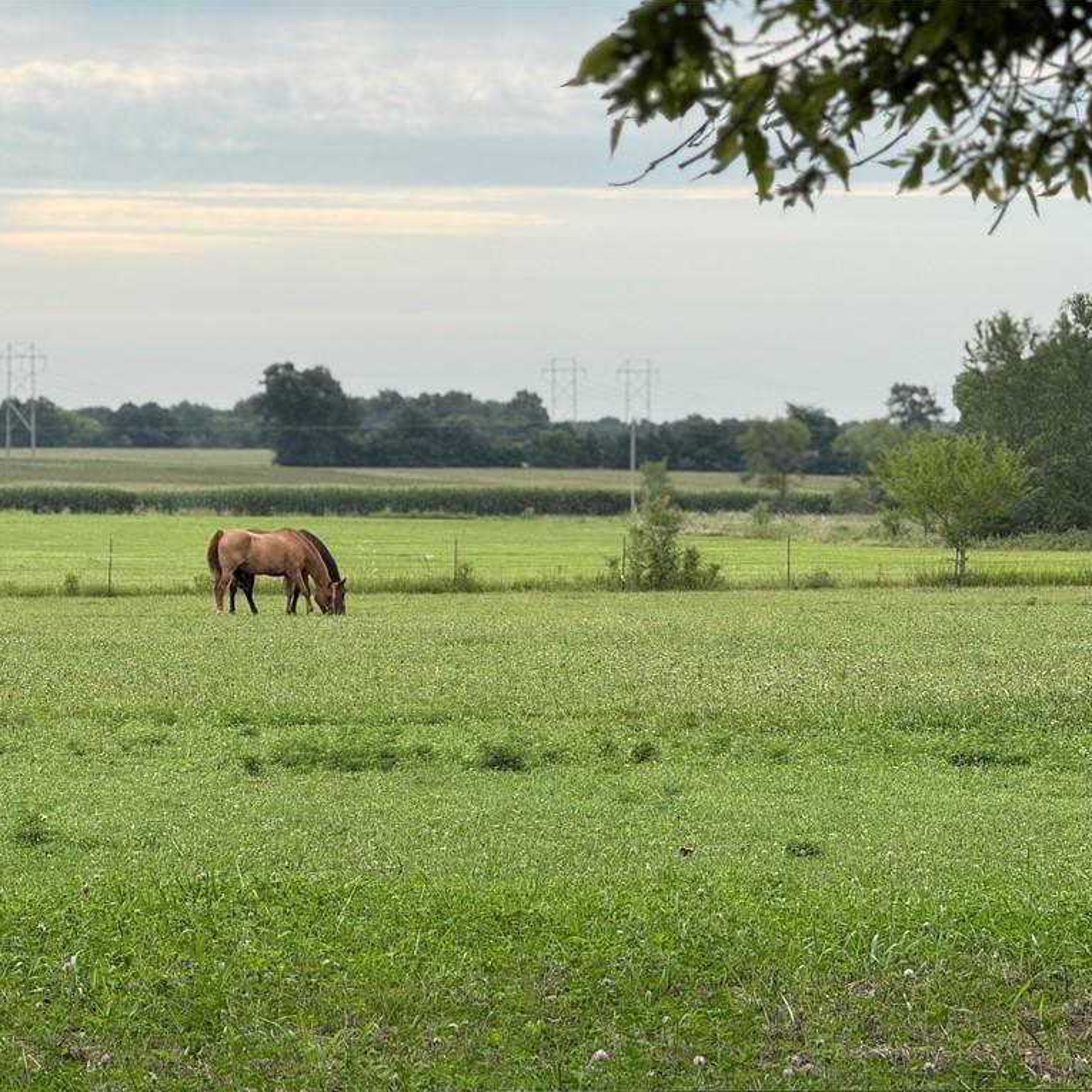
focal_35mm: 142
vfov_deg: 12.3
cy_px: 545
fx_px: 5068
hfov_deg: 12.3
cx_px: 387
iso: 50
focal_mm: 15.66
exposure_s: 1/567
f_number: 2.8
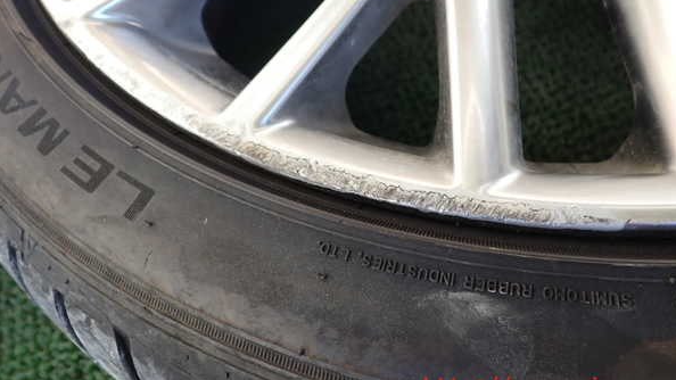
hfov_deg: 59.5
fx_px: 591
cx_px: 339
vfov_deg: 35.5
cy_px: 147
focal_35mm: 33
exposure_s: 1/100
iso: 100
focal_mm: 5.4
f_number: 2.3
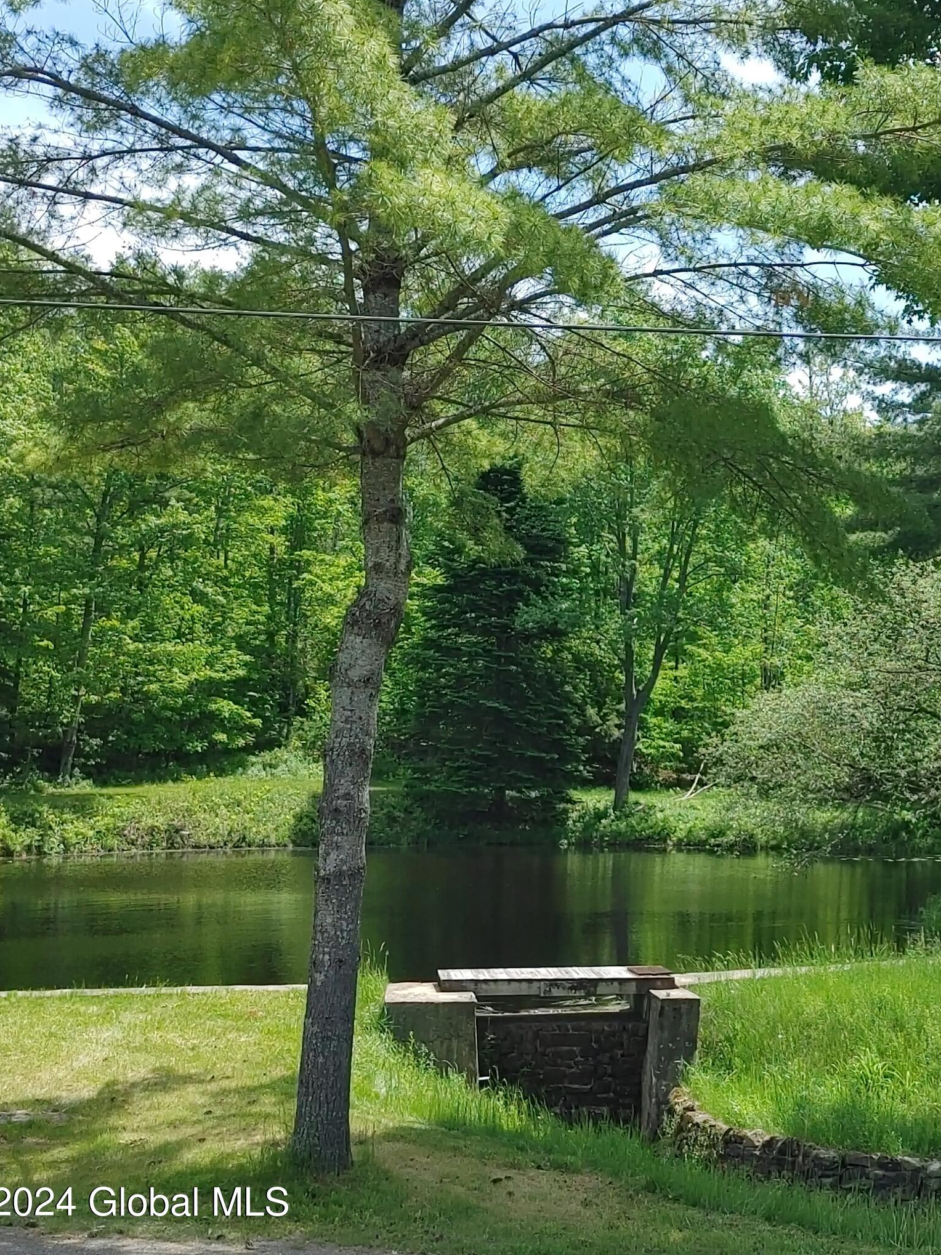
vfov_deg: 36.1
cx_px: 882
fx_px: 1921
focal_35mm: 53
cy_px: 573
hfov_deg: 26.4
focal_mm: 4.81
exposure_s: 1/847
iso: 50
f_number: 1.8
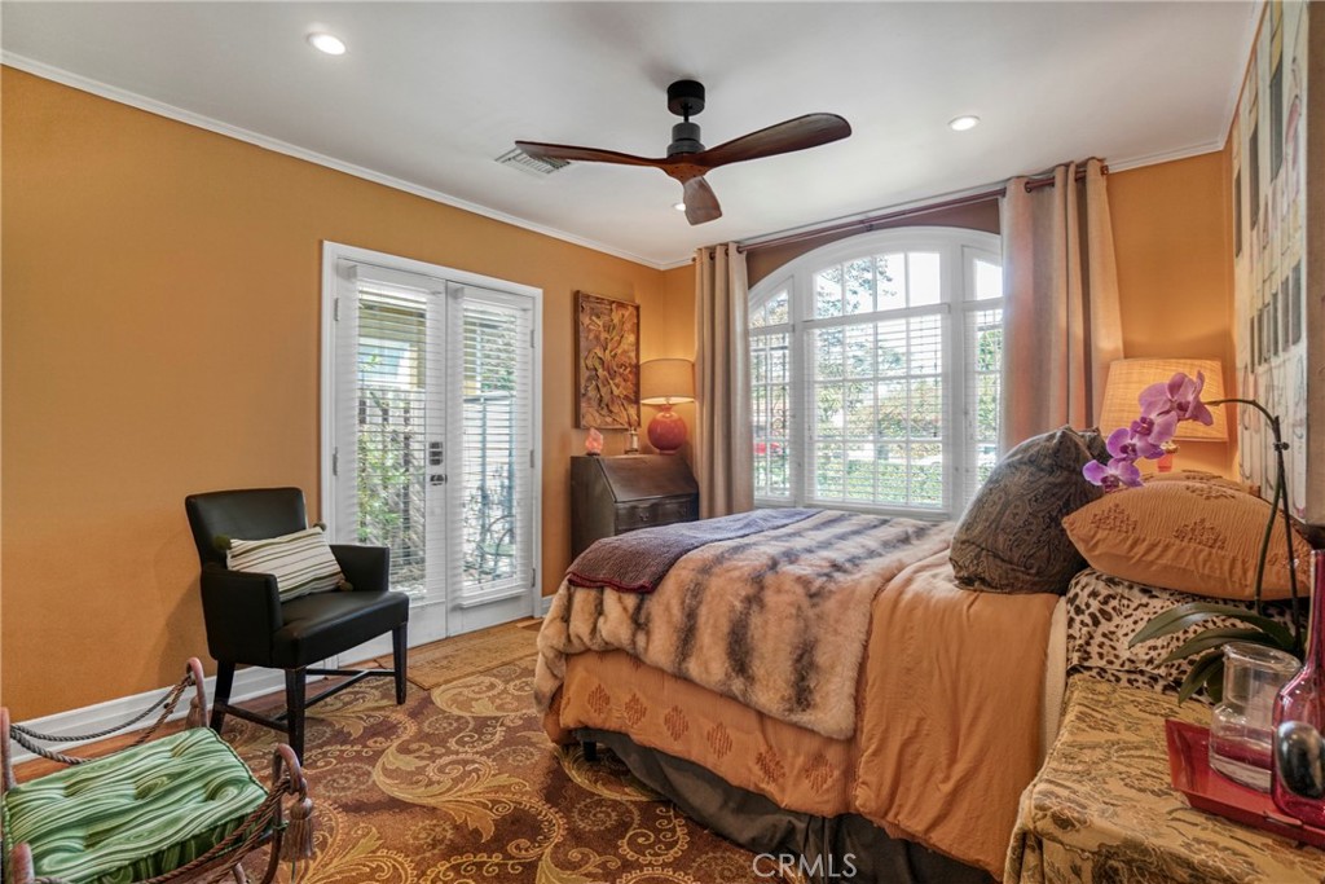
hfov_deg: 100.4
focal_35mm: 15
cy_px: 442
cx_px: 662
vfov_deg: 77.3
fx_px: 552
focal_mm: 10
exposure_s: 1/40
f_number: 6.3
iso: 100
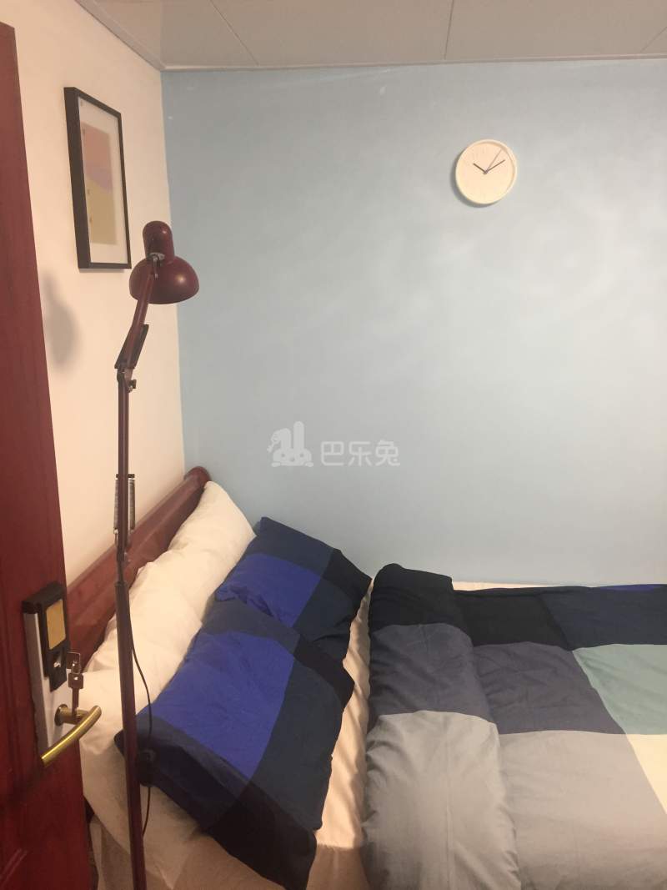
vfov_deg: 61.7
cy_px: 445
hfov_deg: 48.2
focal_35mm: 29
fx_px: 745
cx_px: 334
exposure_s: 1/33
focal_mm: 4.15
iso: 160
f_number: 2.2
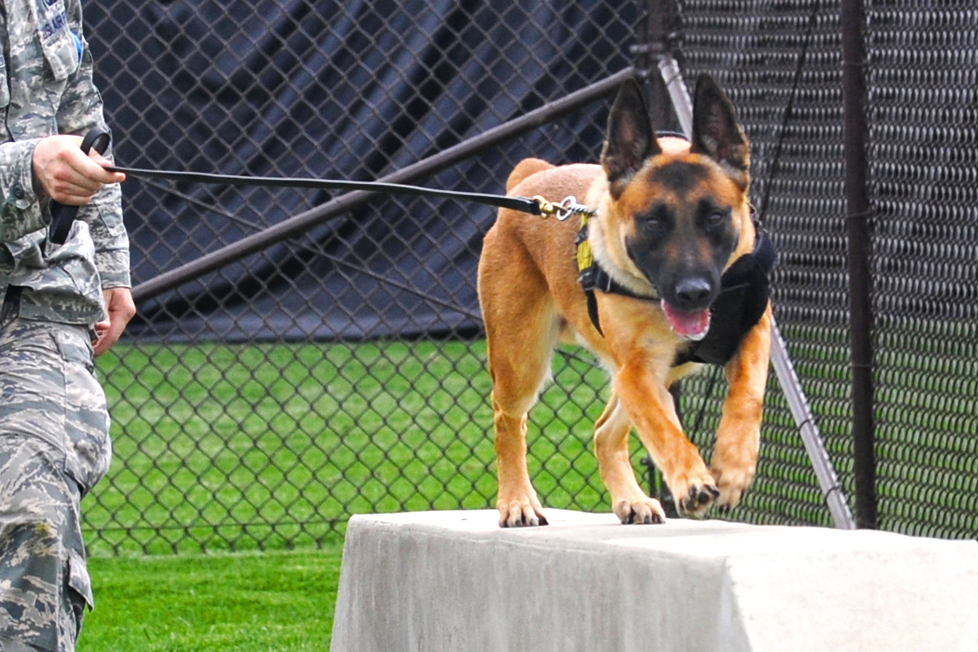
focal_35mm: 220
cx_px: 373
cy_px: 309
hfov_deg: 9.4
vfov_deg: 6.2
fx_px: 5977
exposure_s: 1/640
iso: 800
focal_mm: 120
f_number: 5.6
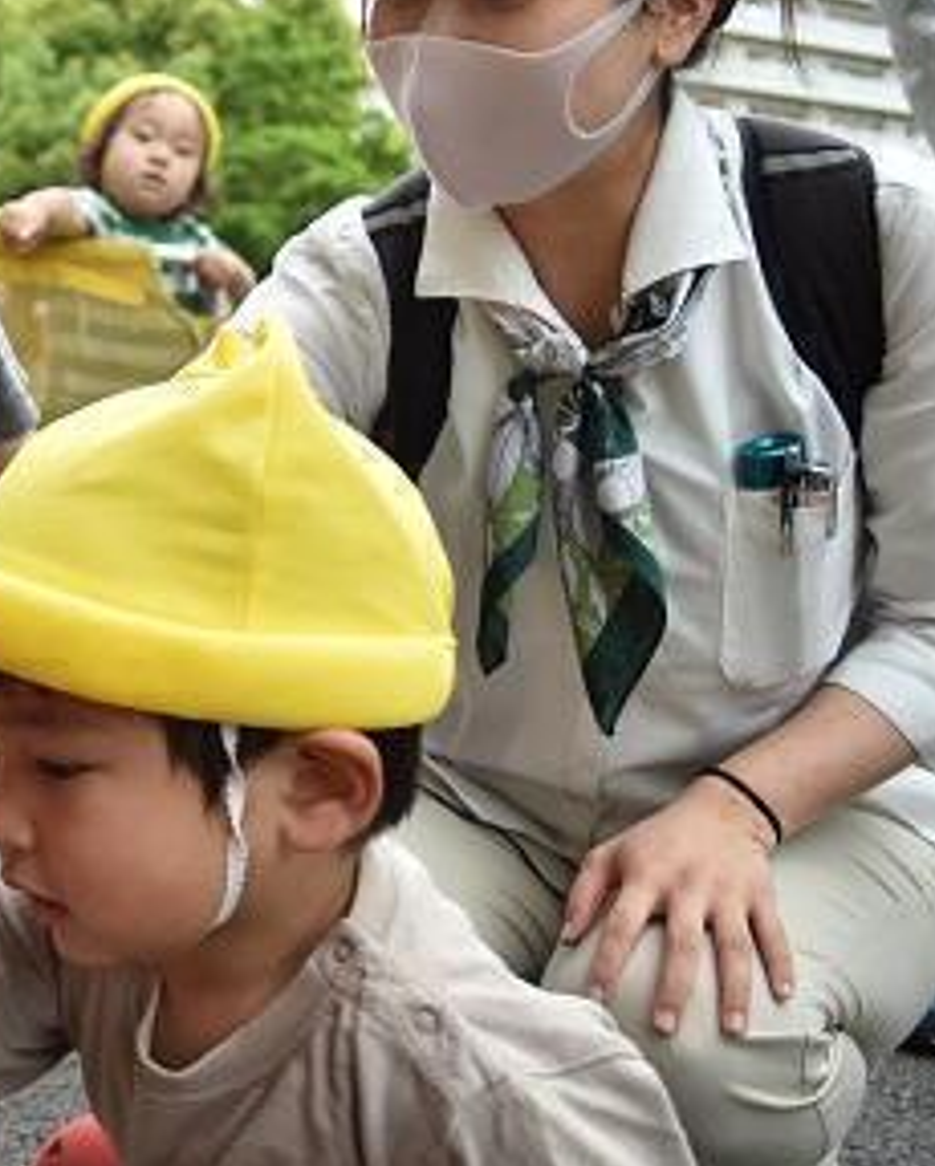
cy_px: 465
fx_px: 1831
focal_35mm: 53
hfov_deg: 25.5
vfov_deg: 35.2
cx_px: -207
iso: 200
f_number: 3.5
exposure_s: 1/160
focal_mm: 18
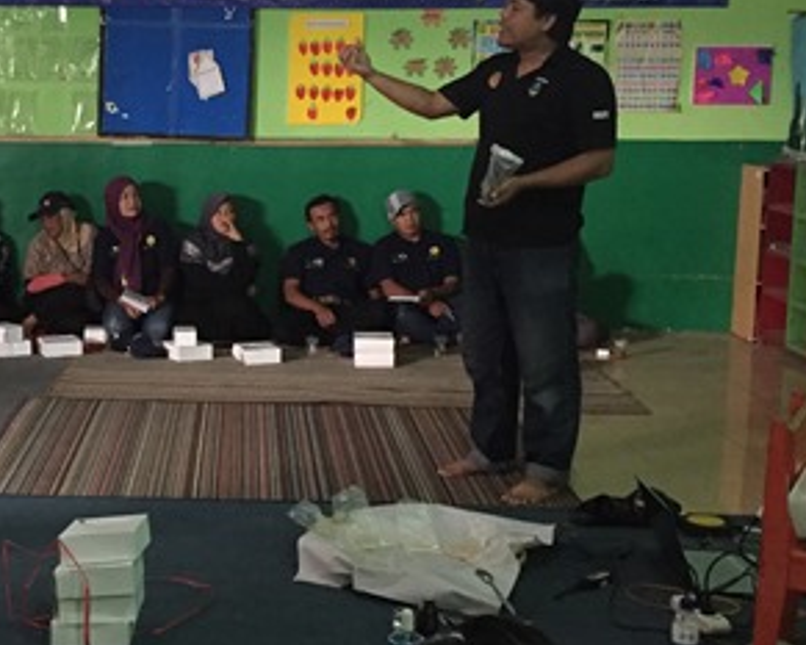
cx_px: 150
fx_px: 1456
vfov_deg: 25.0
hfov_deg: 30.1
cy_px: 306
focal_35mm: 61
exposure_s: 1/17
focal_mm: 4.15
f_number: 2.2
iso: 320
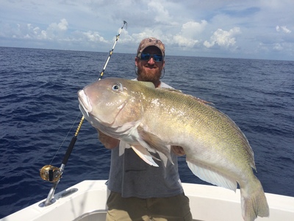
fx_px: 246
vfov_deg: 48.2
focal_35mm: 29
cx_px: 147
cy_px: 110
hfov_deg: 61.7
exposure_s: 1/4566
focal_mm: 4.15
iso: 32
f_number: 2.2
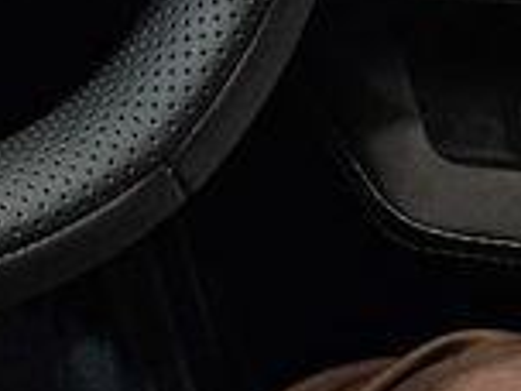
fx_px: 1942
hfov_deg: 14.1
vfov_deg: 10.0
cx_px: -315
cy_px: -571
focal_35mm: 129
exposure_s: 1/100
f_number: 1.8
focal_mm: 5.4
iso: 320
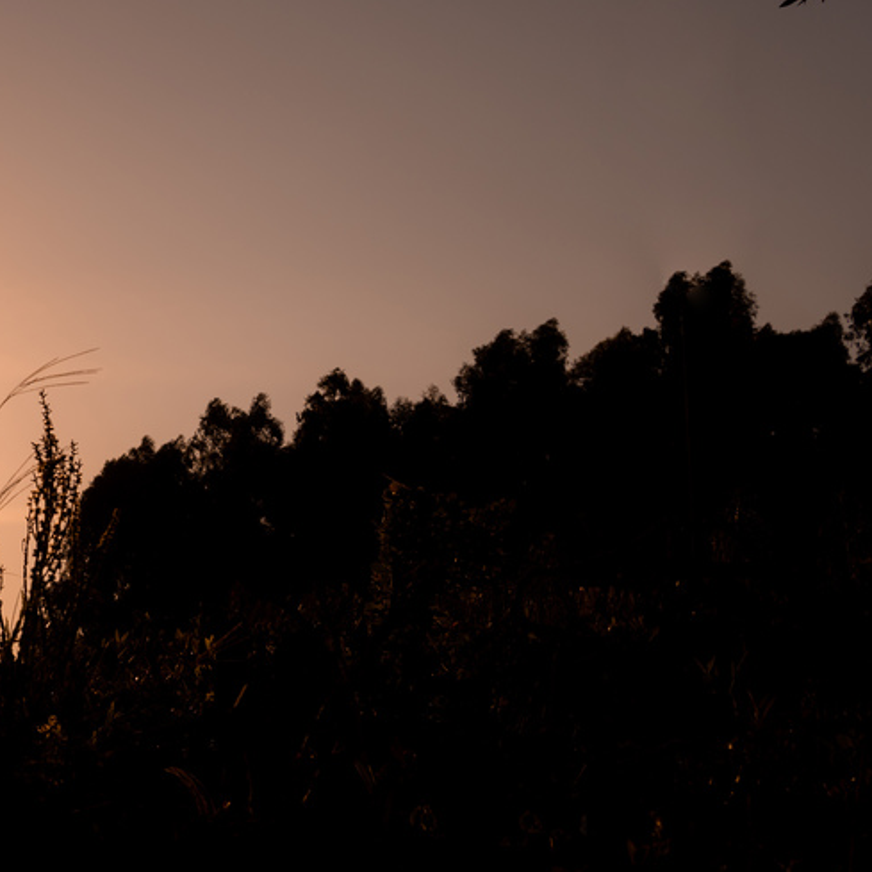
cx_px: -153
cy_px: 423
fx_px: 2080
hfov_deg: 22.0
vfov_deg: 23.7
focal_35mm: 73
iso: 160
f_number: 10
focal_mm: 35
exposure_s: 1/1000
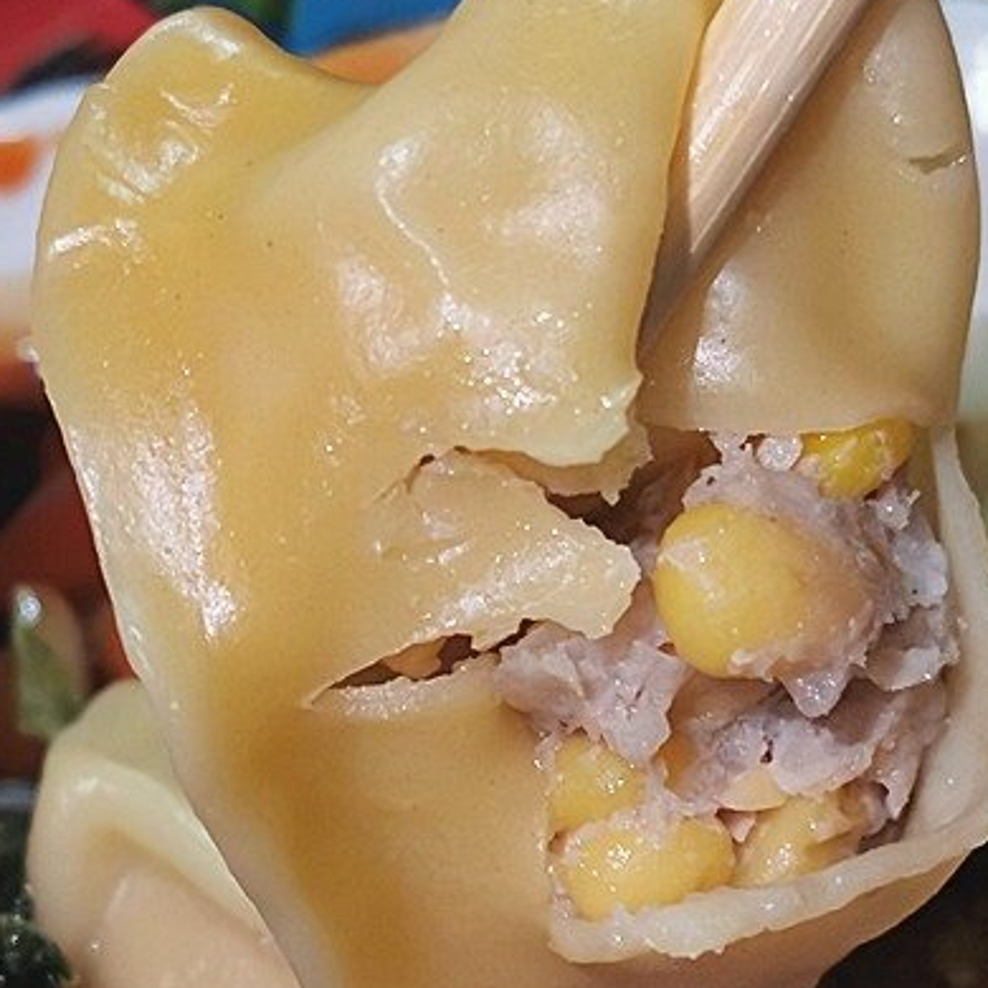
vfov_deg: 17.7
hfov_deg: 17.7
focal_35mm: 98
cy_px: 681
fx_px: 3165
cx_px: 372
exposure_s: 1/100
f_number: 1.6
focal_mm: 5.56
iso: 160
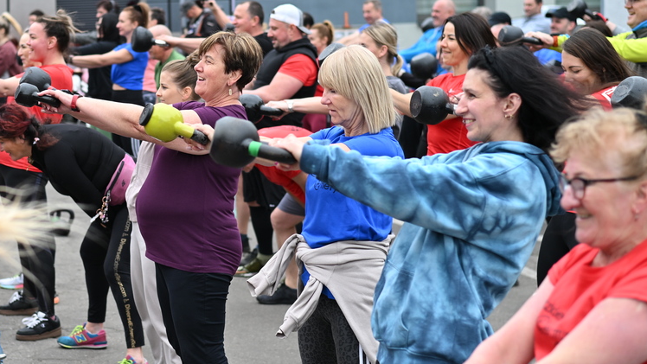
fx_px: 1441
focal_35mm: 84
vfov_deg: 14.4
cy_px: 144
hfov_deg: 25.0
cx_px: 153
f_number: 2.5
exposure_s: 1/2000
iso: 320
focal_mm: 50
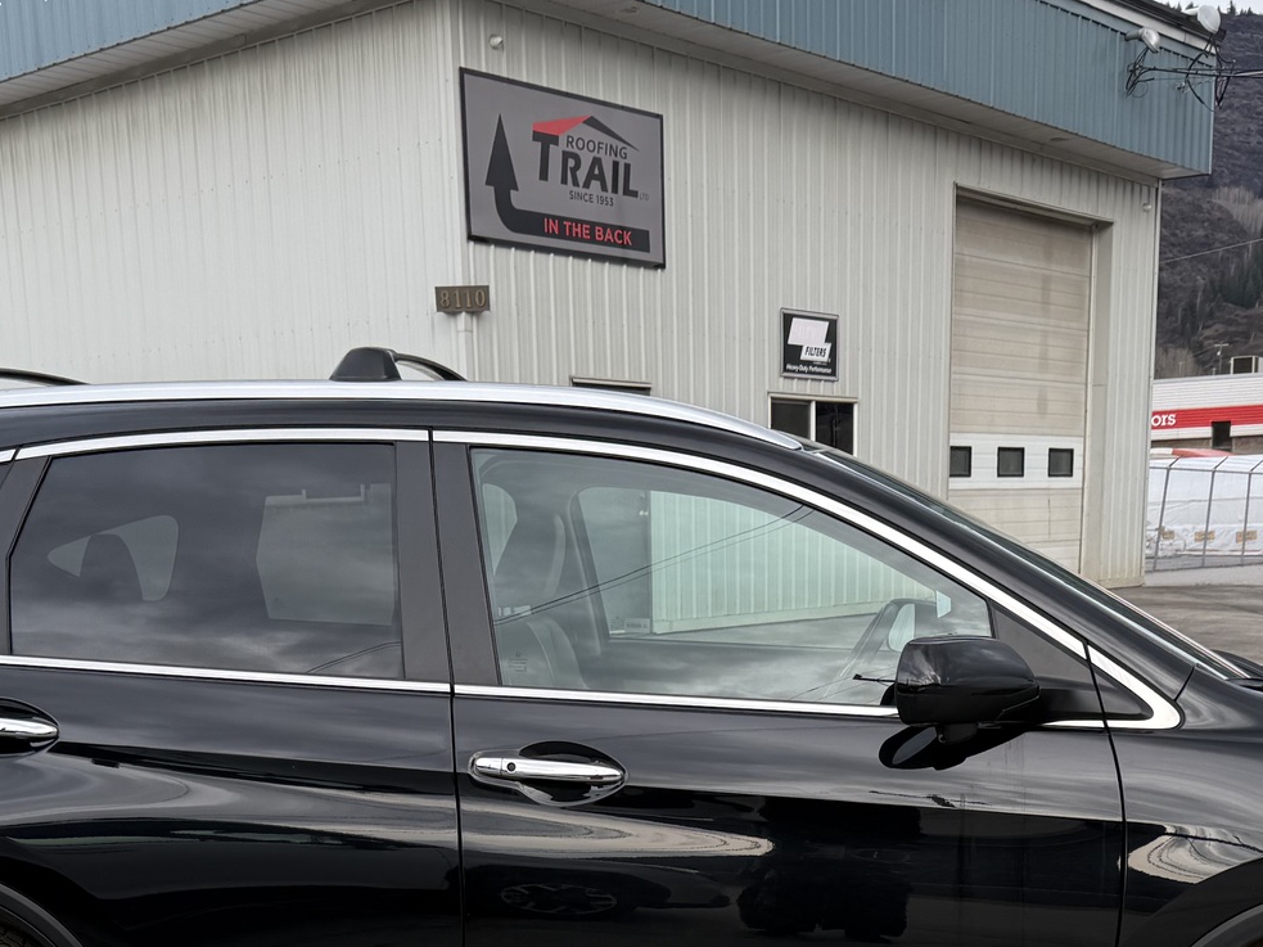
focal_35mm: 50
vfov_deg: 27.4
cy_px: 955
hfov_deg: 38.2
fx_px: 1824
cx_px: 610
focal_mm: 6.76
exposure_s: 1/397
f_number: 1.78
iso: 80
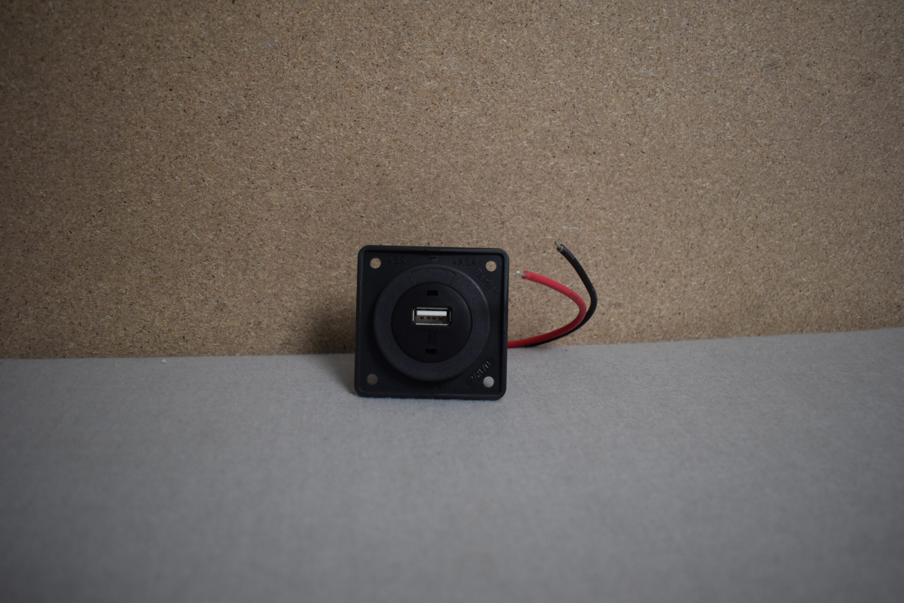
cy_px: 302
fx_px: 791
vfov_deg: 41.7
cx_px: 452
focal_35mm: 32
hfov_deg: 59.5
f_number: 4
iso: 400
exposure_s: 1/250
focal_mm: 21
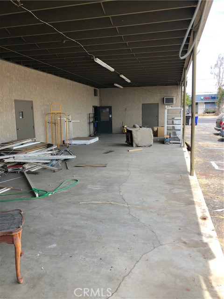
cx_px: 112
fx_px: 242
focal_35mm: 28
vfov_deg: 63.4
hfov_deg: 49.7
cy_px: 150
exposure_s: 1/457
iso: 20
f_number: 1.8
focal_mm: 3.99
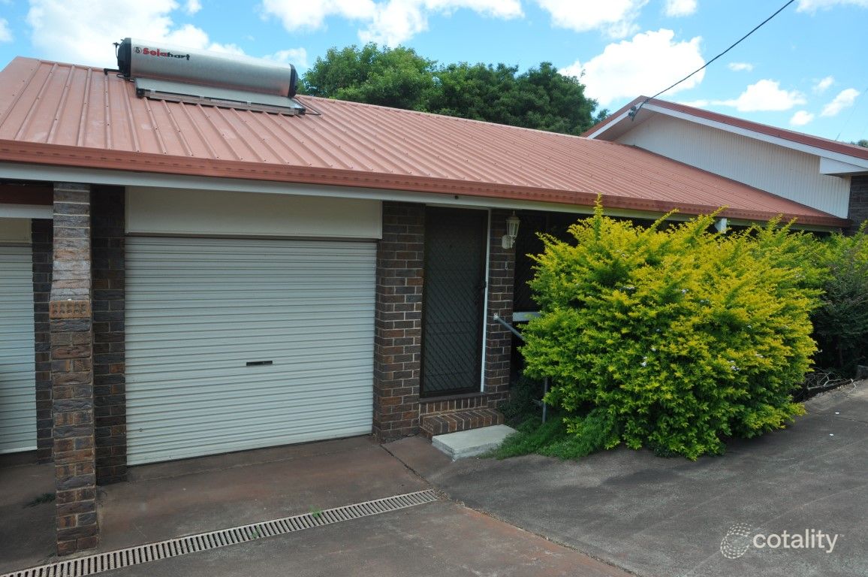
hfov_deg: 73.8
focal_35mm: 24
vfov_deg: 53.0
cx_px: 434
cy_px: 288
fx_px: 578
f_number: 7.1
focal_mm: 16
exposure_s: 1/250
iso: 200
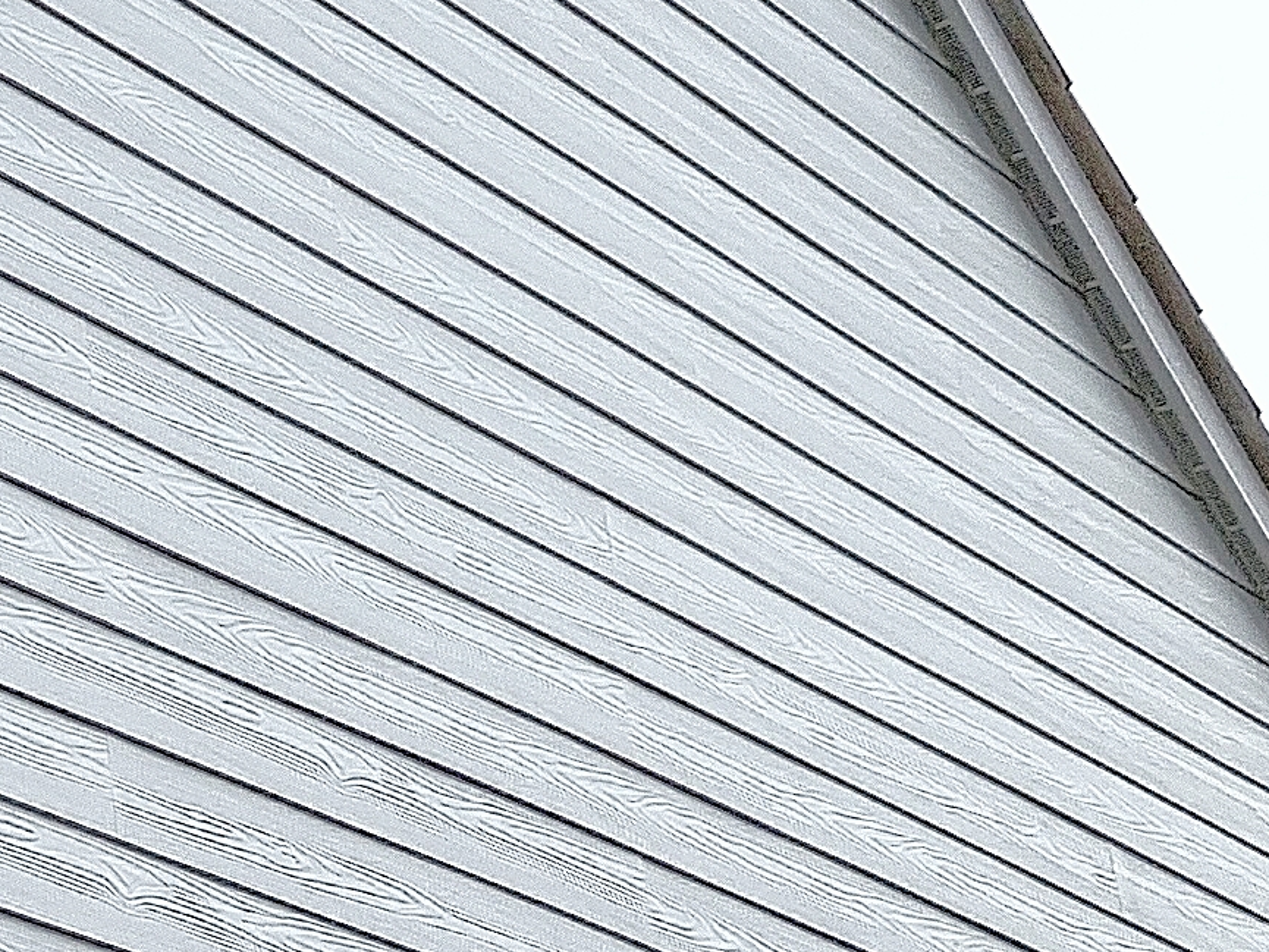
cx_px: -467
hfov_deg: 16.6
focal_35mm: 111
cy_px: 880
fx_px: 4070
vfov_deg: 13.2
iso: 50
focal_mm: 6.7
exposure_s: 1/1992
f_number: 1.8
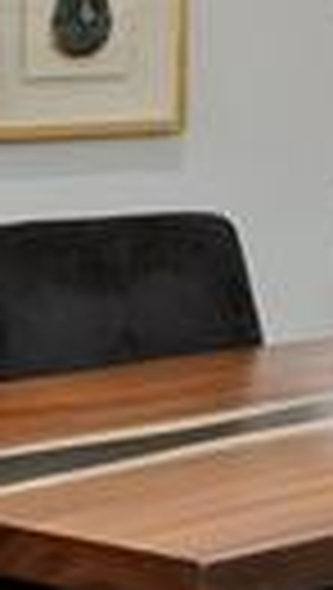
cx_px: 1222
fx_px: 2566
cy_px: -54
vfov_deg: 12.9
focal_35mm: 164
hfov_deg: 6.4
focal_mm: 10
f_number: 8
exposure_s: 1.3
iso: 200
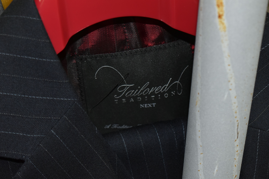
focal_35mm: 82
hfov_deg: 24.6
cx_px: 134
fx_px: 616
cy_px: 90
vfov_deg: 16.6
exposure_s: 1/60
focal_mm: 55
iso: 800
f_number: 6.3
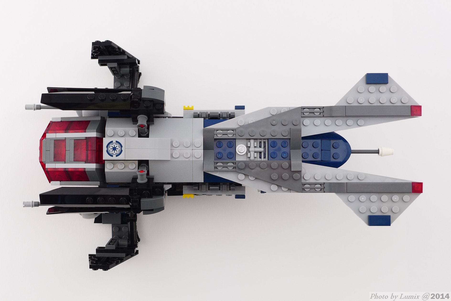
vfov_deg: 22.6
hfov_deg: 33.4
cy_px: 150
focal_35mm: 60
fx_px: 752
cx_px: 226
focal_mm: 11.8
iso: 80
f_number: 3.5
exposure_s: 1/25
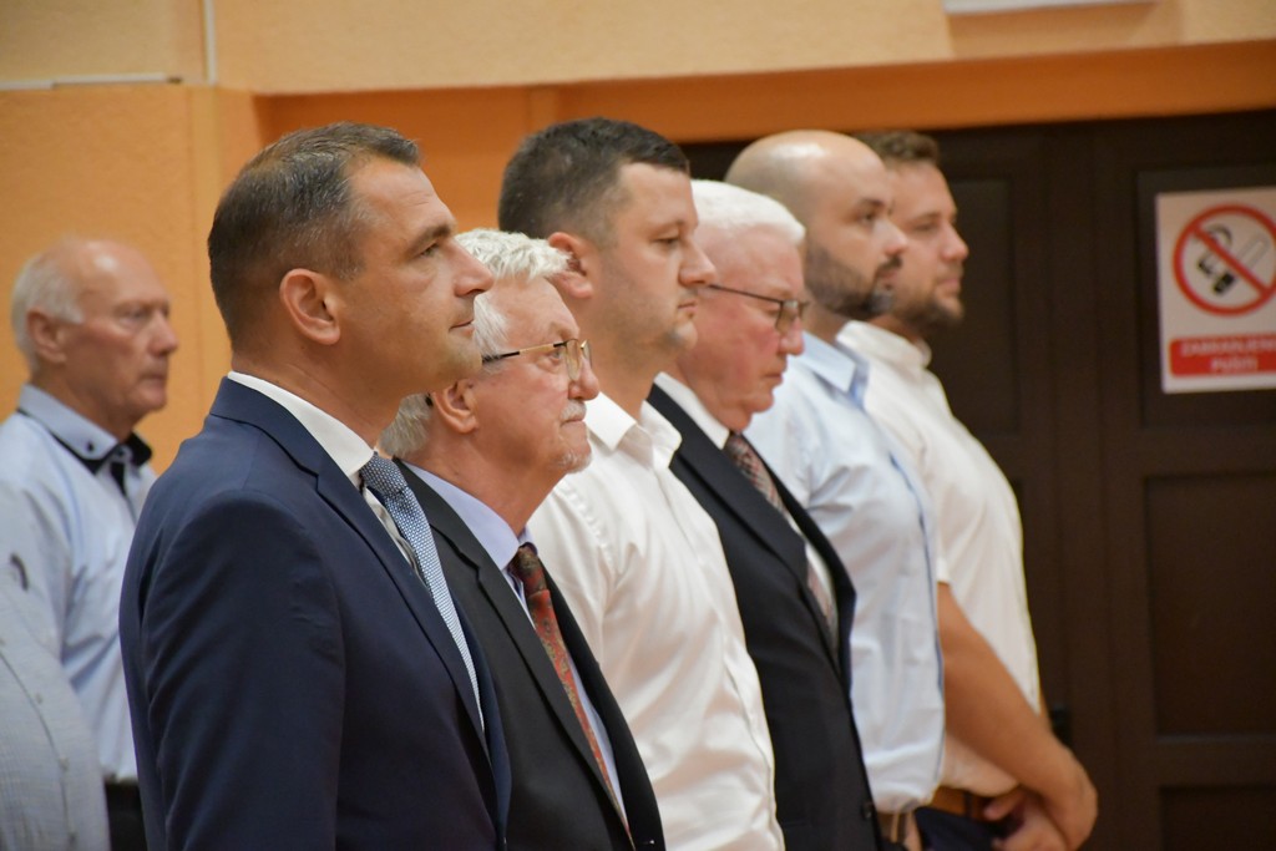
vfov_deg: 7.5
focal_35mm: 183
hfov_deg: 11.2
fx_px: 6487
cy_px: 426
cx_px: 638
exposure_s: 1/125
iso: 7200
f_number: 5.6
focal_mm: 122
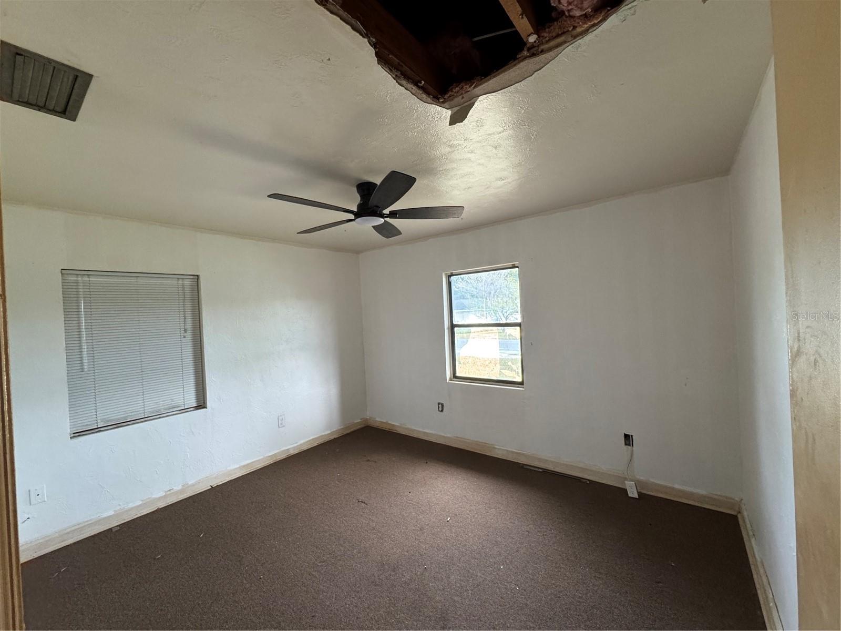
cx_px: 420
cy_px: 316
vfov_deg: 85.7
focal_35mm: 14
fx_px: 340
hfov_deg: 102.1
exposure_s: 1/96
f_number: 2.2
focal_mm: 2.22
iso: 320
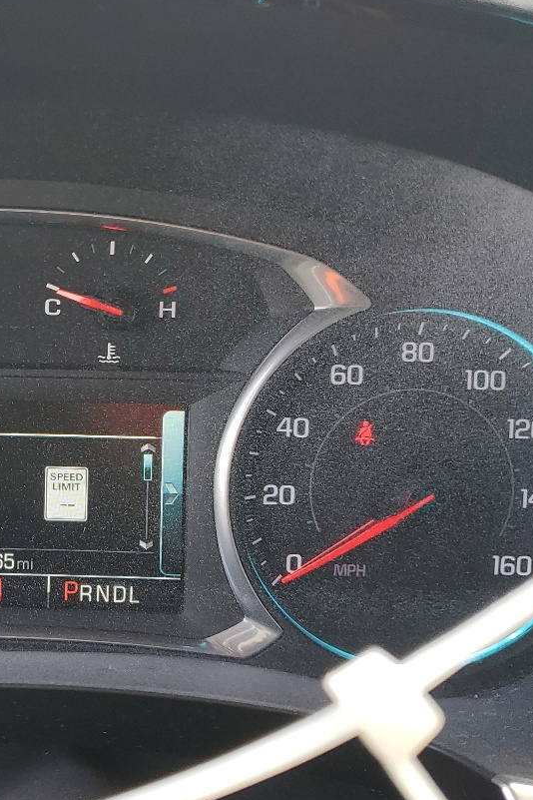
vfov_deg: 36.8
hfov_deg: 23.7
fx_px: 1199
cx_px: -28
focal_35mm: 54
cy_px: 348
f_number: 1.5
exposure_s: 1/123
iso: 50
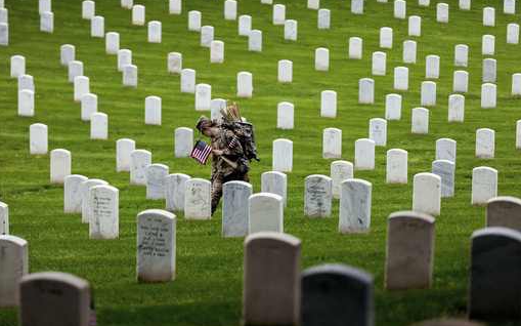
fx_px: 2371
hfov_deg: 12.5
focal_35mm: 167
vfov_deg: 7.9
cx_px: 260
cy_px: 169
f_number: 2.8
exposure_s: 1/500
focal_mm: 163
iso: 4000
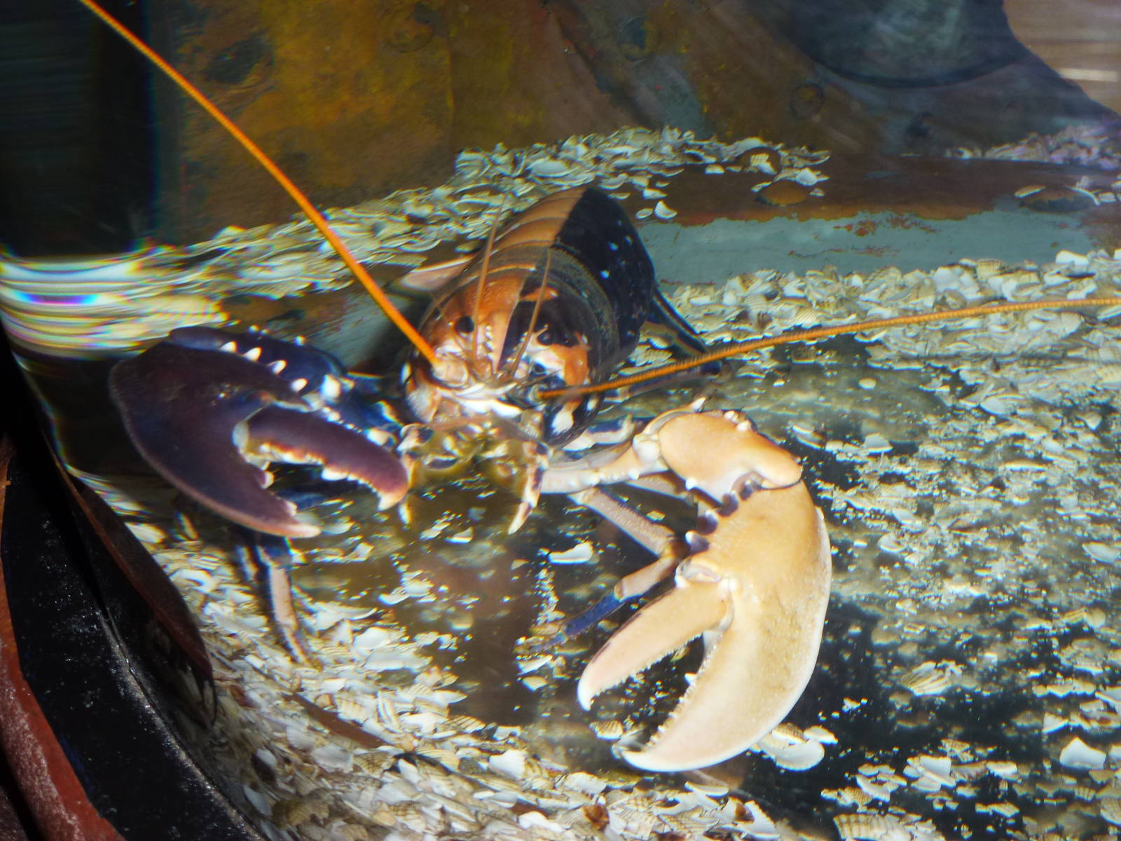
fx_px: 1231
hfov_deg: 49.0
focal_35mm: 38
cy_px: 420
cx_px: 560
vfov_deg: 37.7
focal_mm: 6.8
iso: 160
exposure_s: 1/60
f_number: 3.8
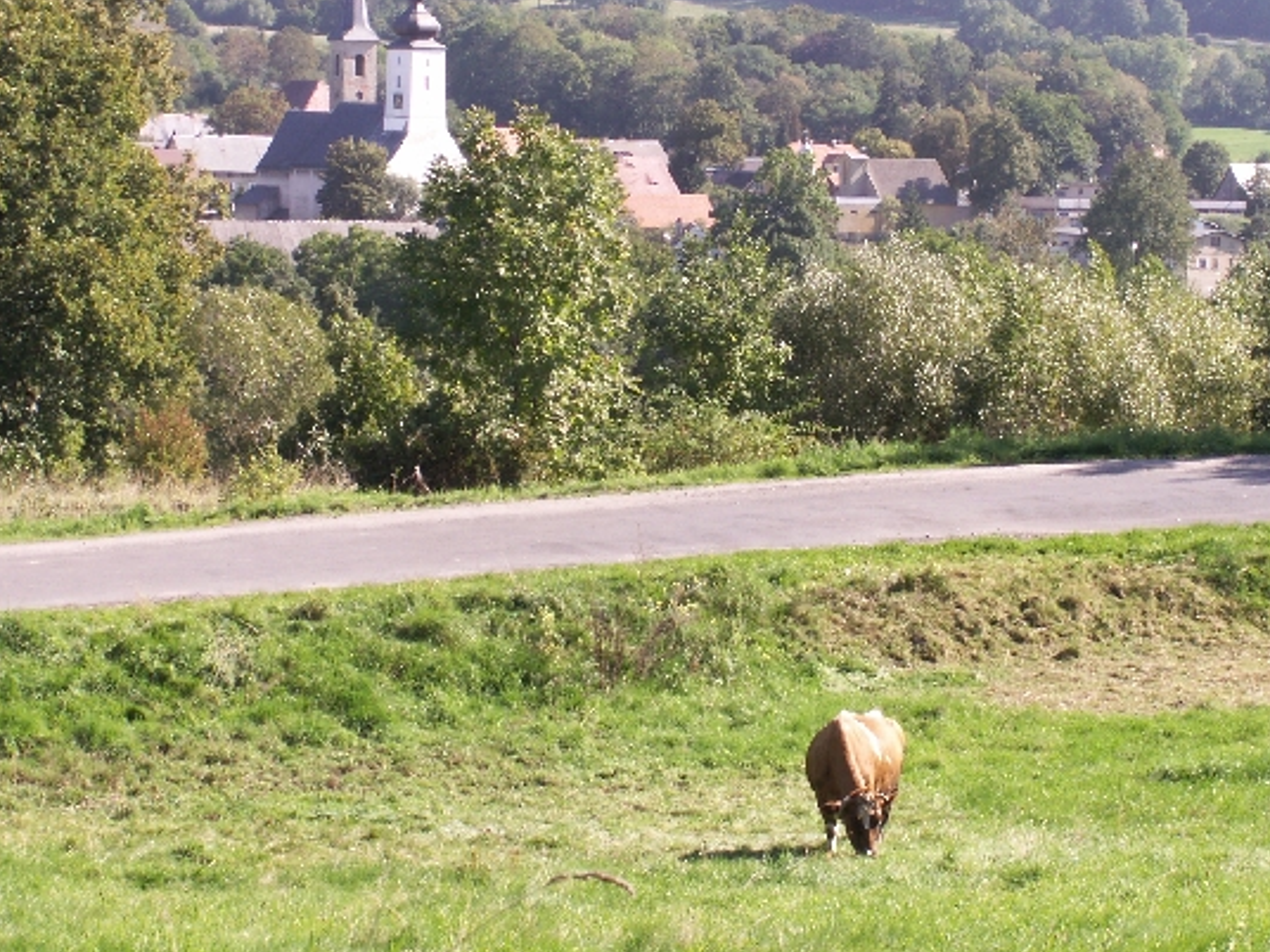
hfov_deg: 22.2
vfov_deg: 16.7
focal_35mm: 88
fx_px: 3229
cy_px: 246
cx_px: 817
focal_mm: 9.91
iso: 50
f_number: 5.6
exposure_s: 1/100
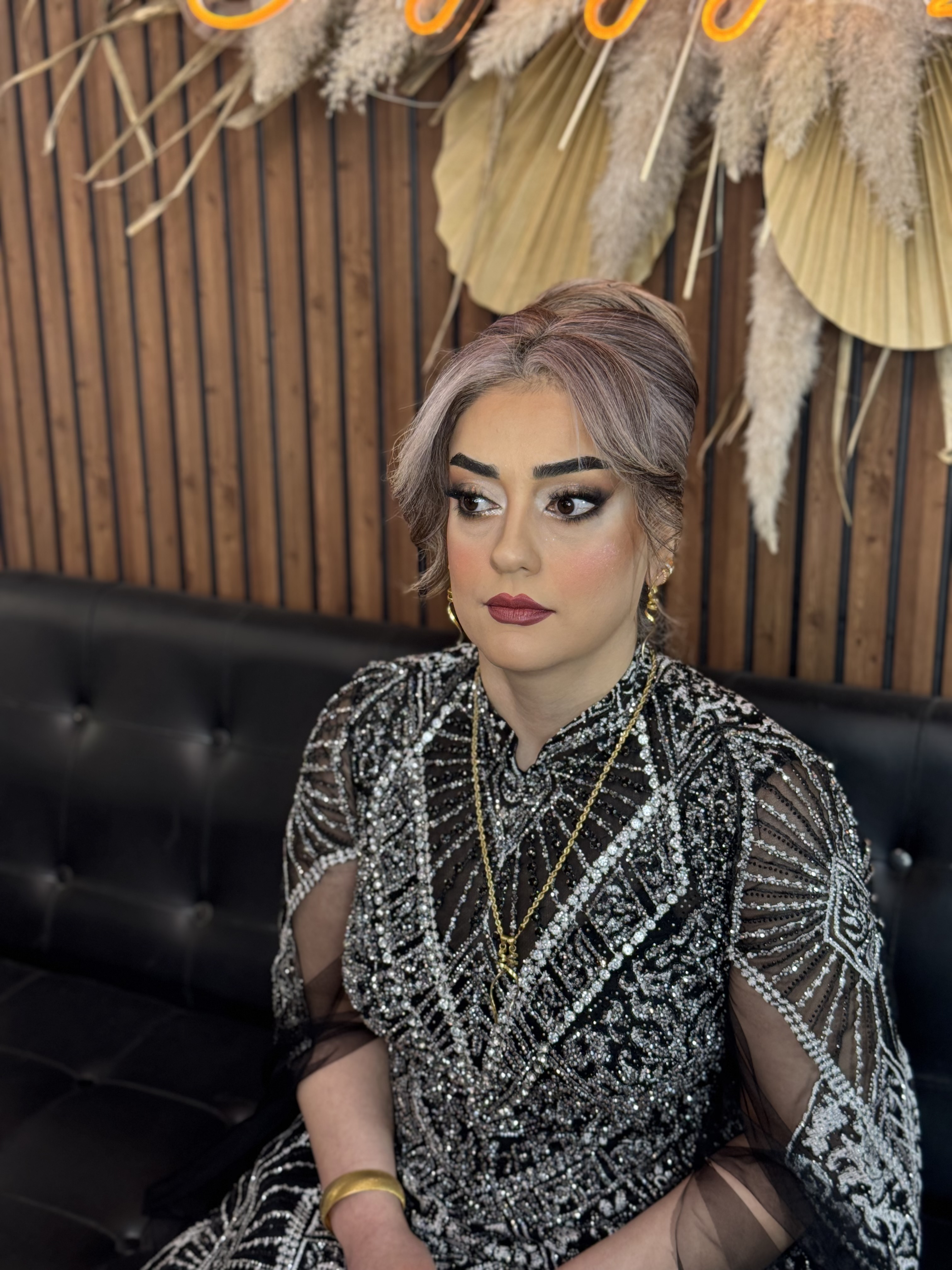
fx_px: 1760
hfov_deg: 30.3
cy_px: 635
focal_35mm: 48
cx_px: 476
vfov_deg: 39.7
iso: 80
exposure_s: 1/100
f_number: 1.78
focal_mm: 6.76
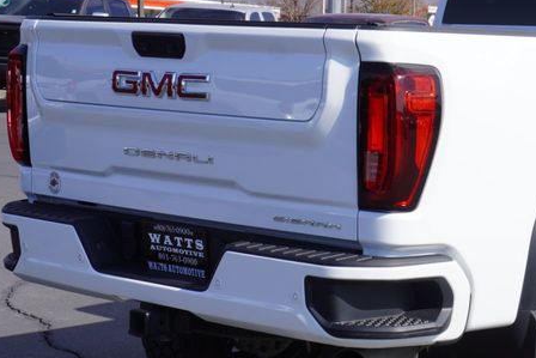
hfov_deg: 20.5
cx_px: 543
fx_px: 1430
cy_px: 222
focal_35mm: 96
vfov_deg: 14.2
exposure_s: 1/160
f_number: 11
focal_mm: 28
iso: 100
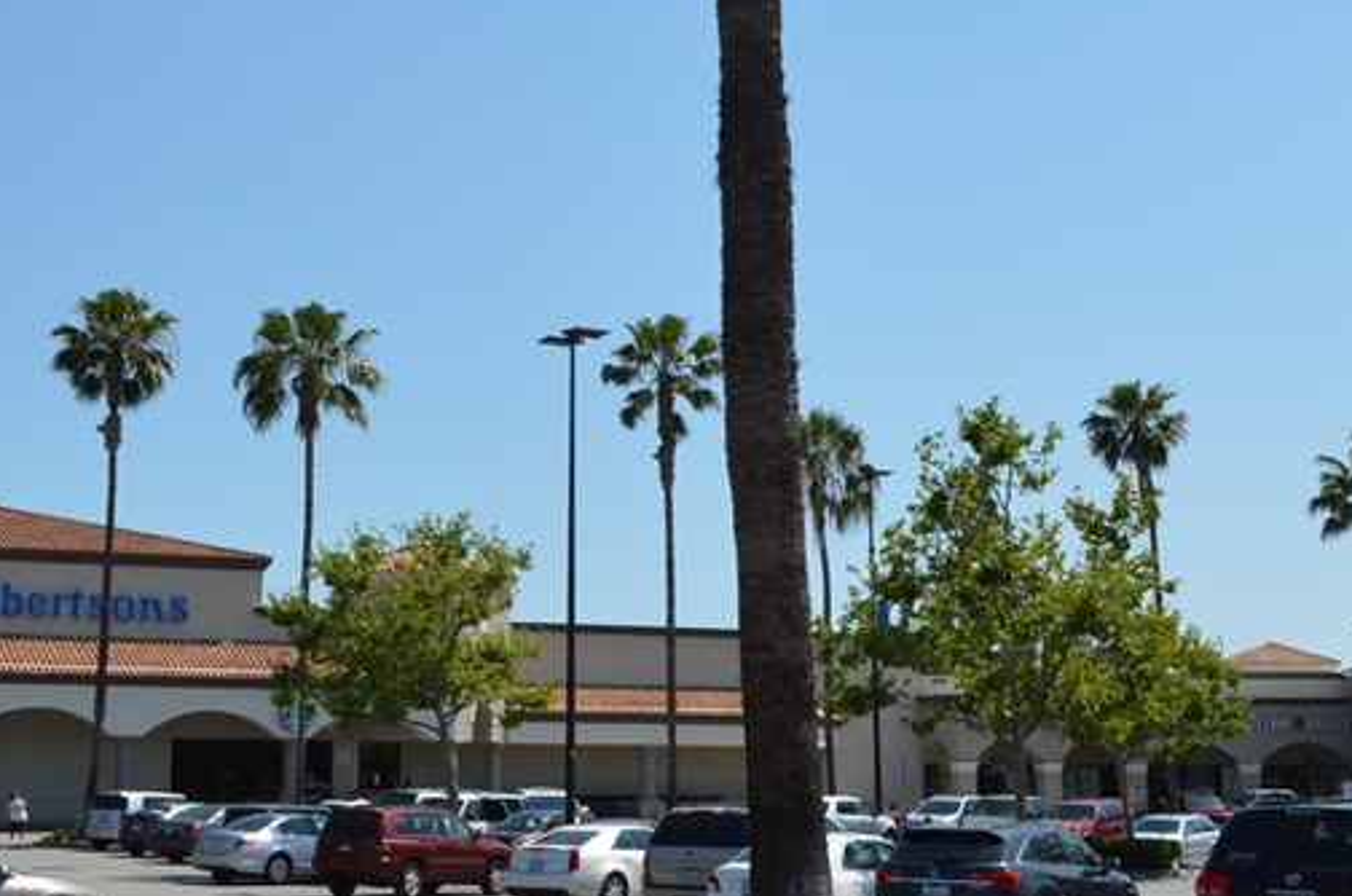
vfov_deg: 22.1
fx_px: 2287
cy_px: 368
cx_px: 504
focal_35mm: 61
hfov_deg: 32.8
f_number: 9
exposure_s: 1/320
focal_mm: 20
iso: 100
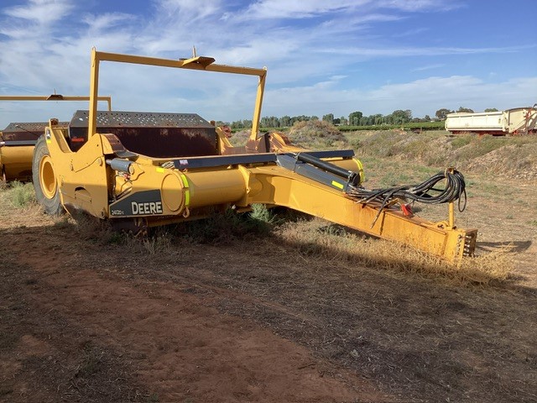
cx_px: 268
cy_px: 202
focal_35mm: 31
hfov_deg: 58.4
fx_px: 481
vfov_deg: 45.4
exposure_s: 1/1181
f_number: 2.4
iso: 25
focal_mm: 3.3
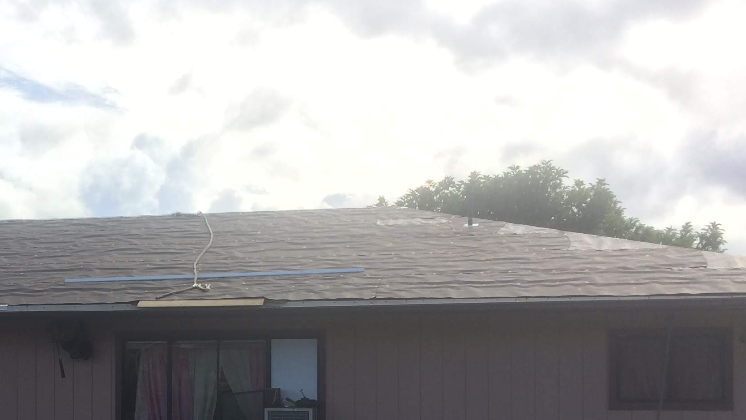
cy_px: 381
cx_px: 94
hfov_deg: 31.5
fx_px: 1266
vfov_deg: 18.5
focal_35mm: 64
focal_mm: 4.12
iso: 32
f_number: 2.2
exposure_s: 1/631
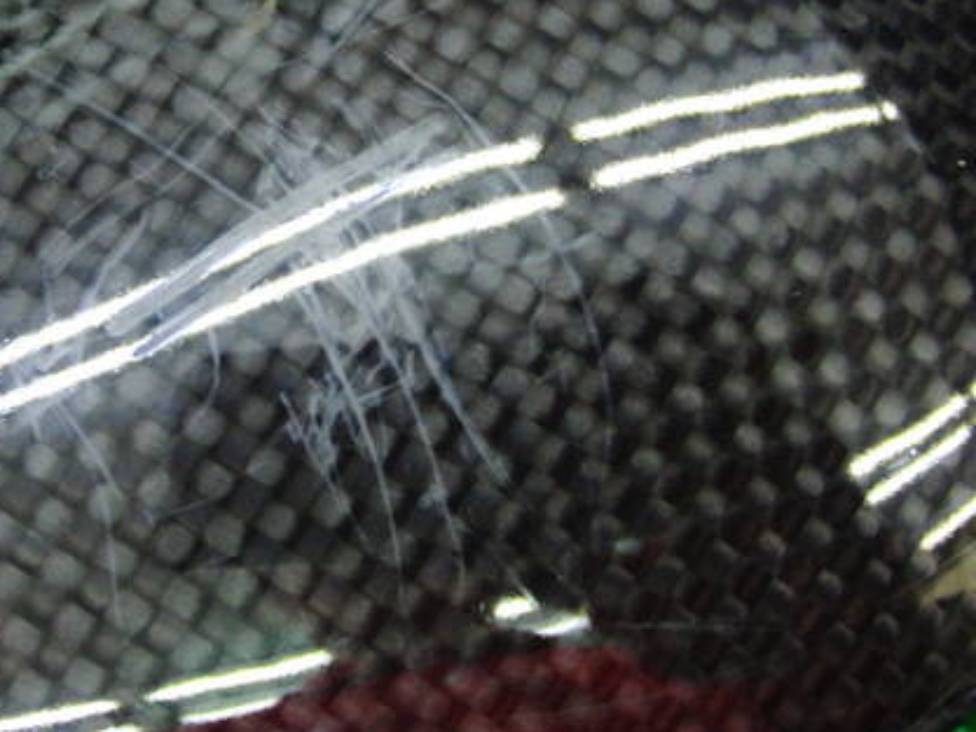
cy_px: 257
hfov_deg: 29.1
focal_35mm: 66
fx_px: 1861
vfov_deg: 22.2
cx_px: 302
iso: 400
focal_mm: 7.54
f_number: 3.7
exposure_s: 1/25
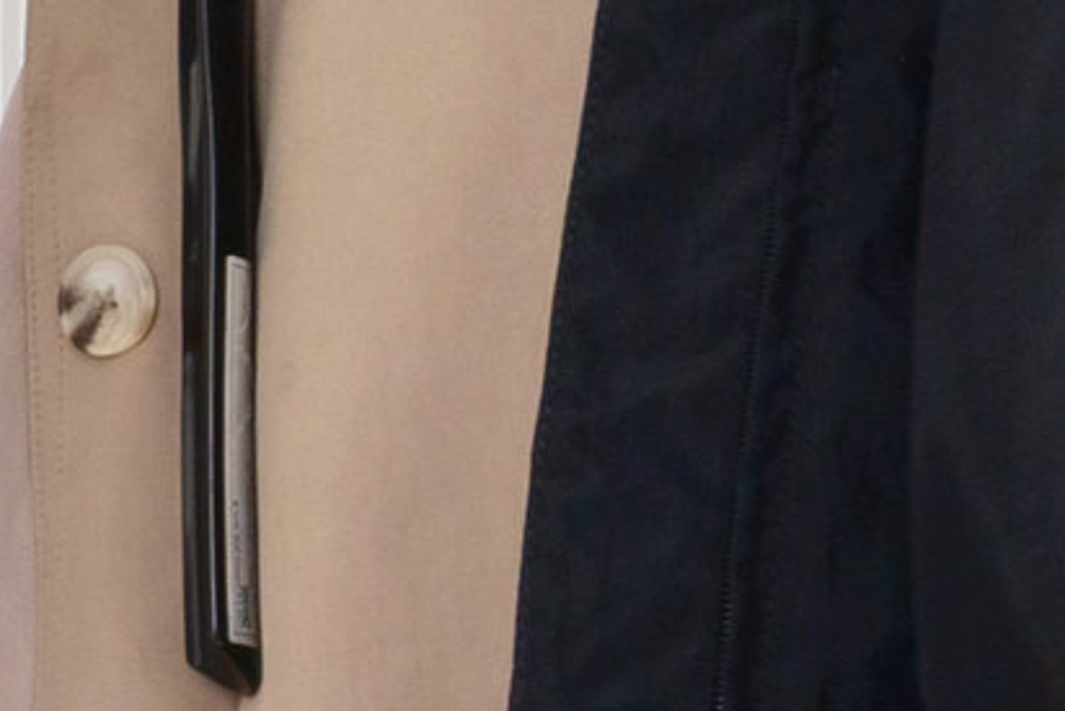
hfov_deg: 10.5
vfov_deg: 8.7
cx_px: -1856
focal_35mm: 153
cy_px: 1117
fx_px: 4528
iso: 640
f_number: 9
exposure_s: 1
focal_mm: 21
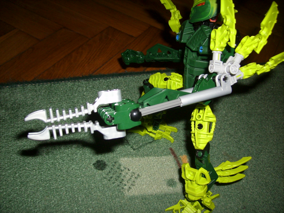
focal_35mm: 32
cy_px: 106
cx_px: 142
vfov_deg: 44.2
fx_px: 263
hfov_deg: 56.8
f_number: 7.1
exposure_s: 1/30
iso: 50
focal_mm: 5.99
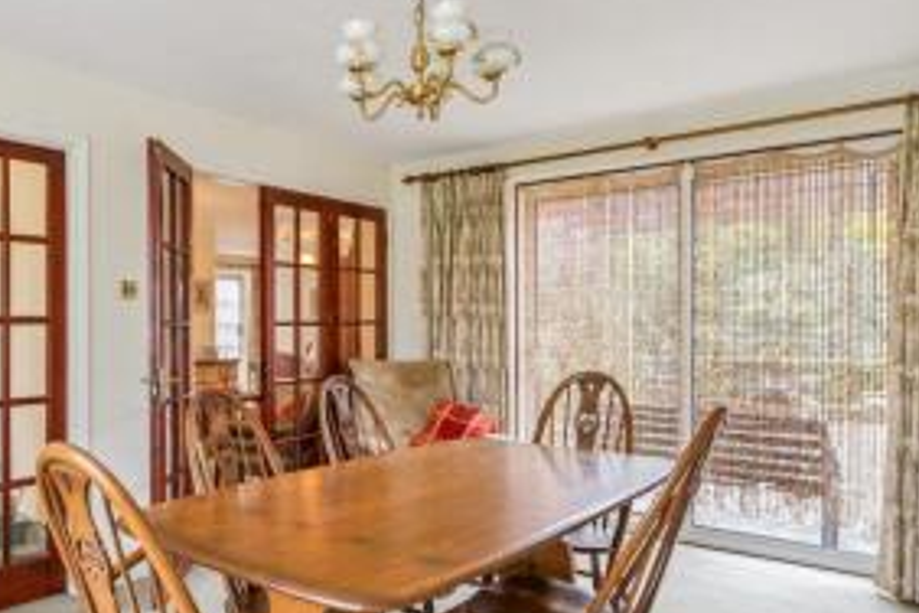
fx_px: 689
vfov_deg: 47.9
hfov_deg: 64.5
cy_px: 337
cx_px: 264
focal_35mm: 27
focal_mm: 16
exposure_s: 1/13
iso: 500
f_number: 5.6
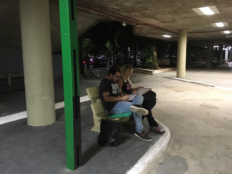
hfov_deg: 61.7
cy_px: 87
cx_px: 116
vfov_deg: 48.2
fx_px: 194
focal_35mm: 29
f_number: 2.2
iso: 200
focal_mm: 4.15
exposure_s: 1/17
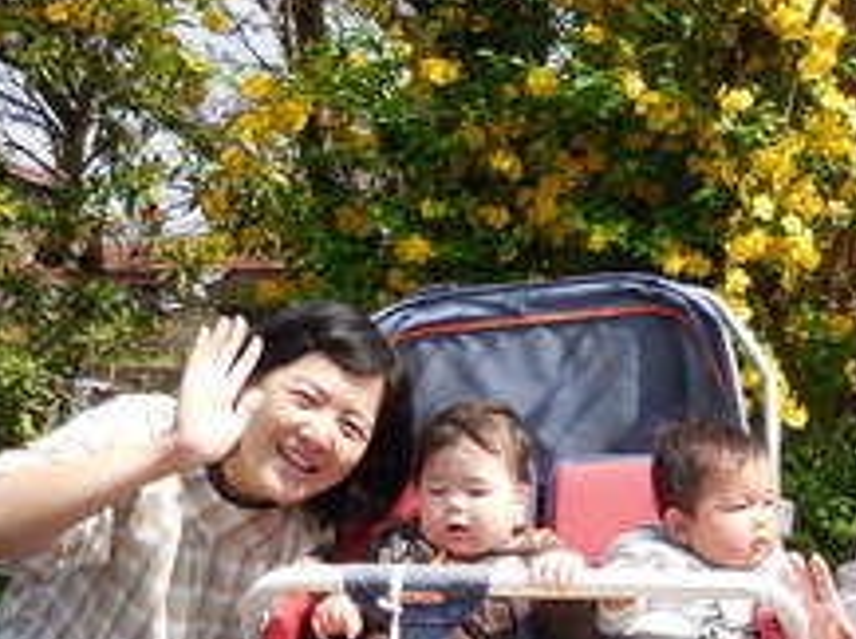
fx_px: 1555
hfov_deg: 30.1
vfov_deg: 23.0
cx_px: 678
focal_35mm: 63
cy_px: 493
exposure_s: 1/640
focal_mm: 7
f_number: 3.9
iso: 125
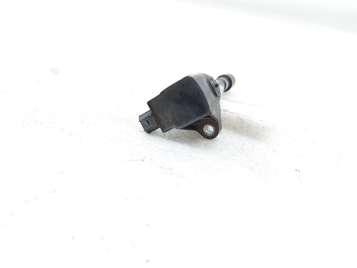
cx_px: 178
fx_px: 247
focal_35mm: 24
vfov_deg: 56.8
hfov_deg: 71.6
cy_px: 134
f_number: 1.8
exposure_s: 1/50
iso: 160
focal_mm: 5.23
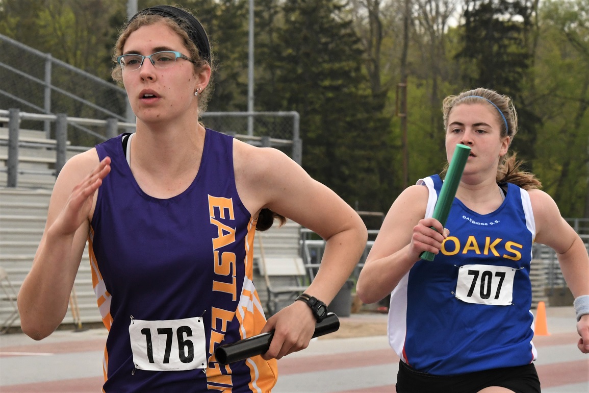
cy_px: 196
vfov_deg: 8.3
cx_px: 294
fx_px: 2699
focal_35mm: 165
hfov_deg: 12.5
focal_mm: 110
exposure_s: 1/800
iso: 1600
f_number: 14
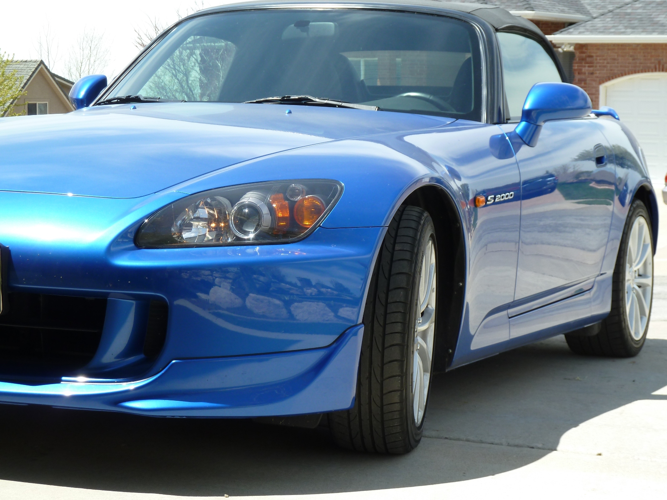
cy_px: 250
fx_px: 1599
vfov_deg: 17.8
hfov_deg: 23.6
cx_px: 334
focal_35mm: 83
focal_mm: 13.7
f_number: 4.2
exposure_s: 1/250
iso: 80
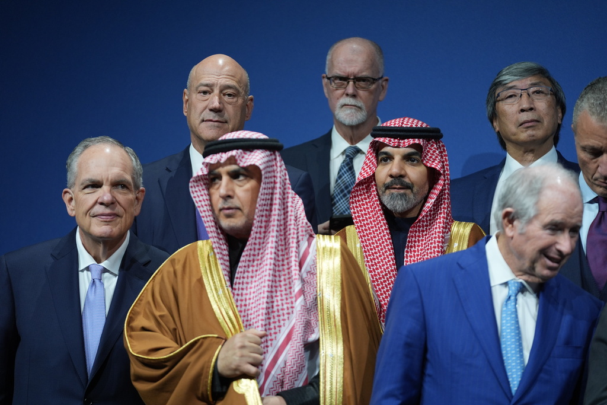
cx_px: 304
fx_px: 2664
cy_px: 202
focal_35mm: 158
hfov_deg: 13.0
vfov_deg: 8.7
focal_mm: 158
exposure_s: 1/400
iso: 800
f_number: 2.8
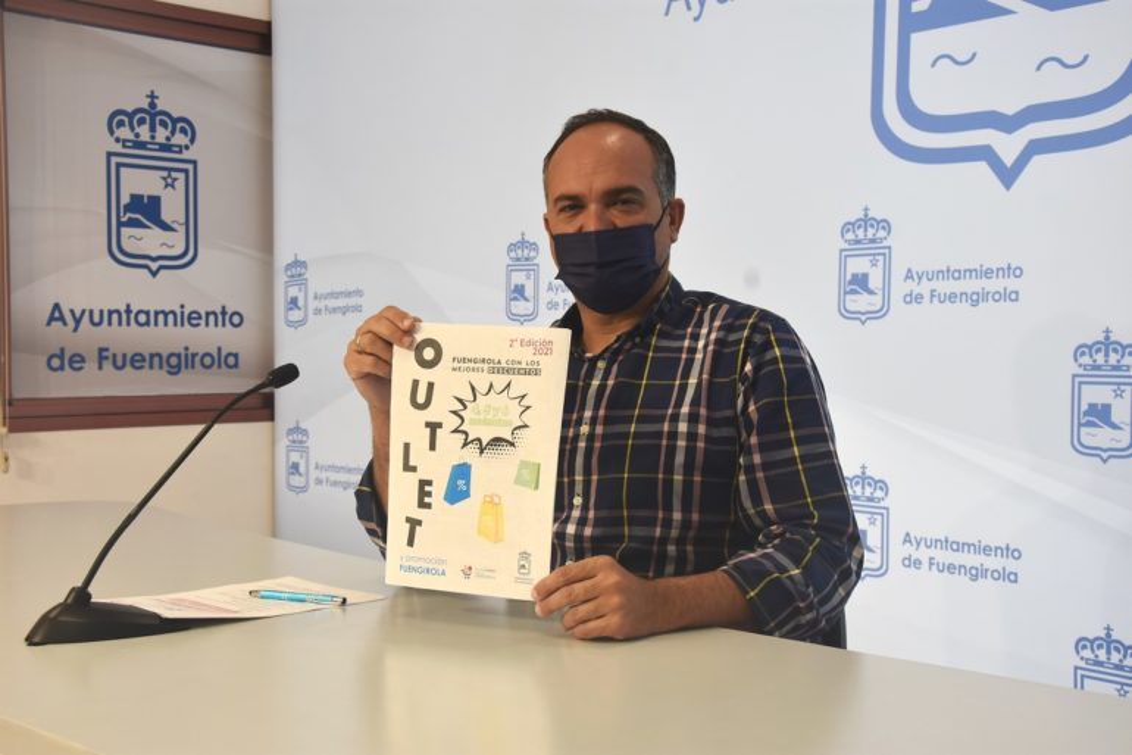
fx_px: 1509
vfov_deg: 28.1
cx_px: 566
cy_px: 378
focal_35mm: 48
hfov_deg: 41.1
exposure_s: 1/250
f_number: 8
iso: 800
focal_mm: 32
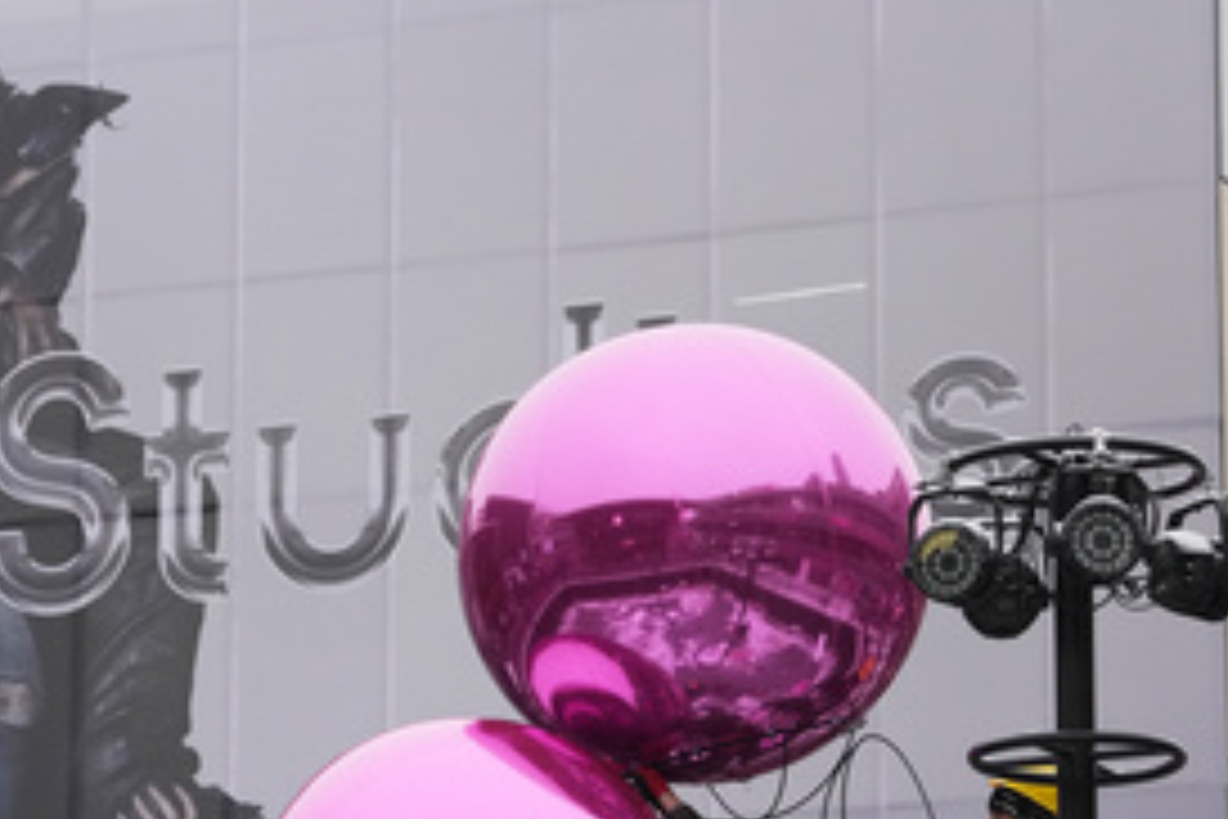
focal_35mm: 163
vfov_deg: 8.4
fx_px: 5560
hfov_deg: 12.6
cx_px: 382
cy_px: 691
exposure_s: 1/1600
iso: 3200
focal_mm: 87
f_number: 6.3
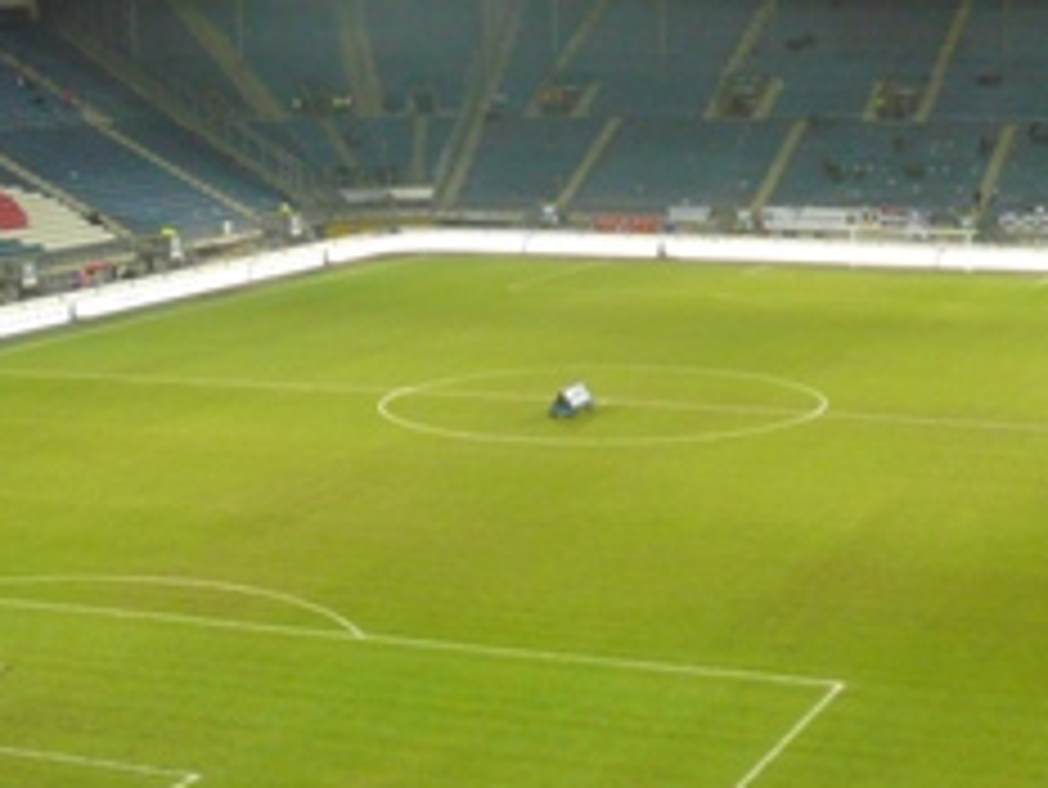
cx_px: 702
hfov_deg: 26.9
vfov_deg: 20.4
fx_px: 2181
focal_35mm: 72
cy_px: 545
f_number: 2.8
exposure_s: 1/50
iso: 200
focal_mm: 4.6
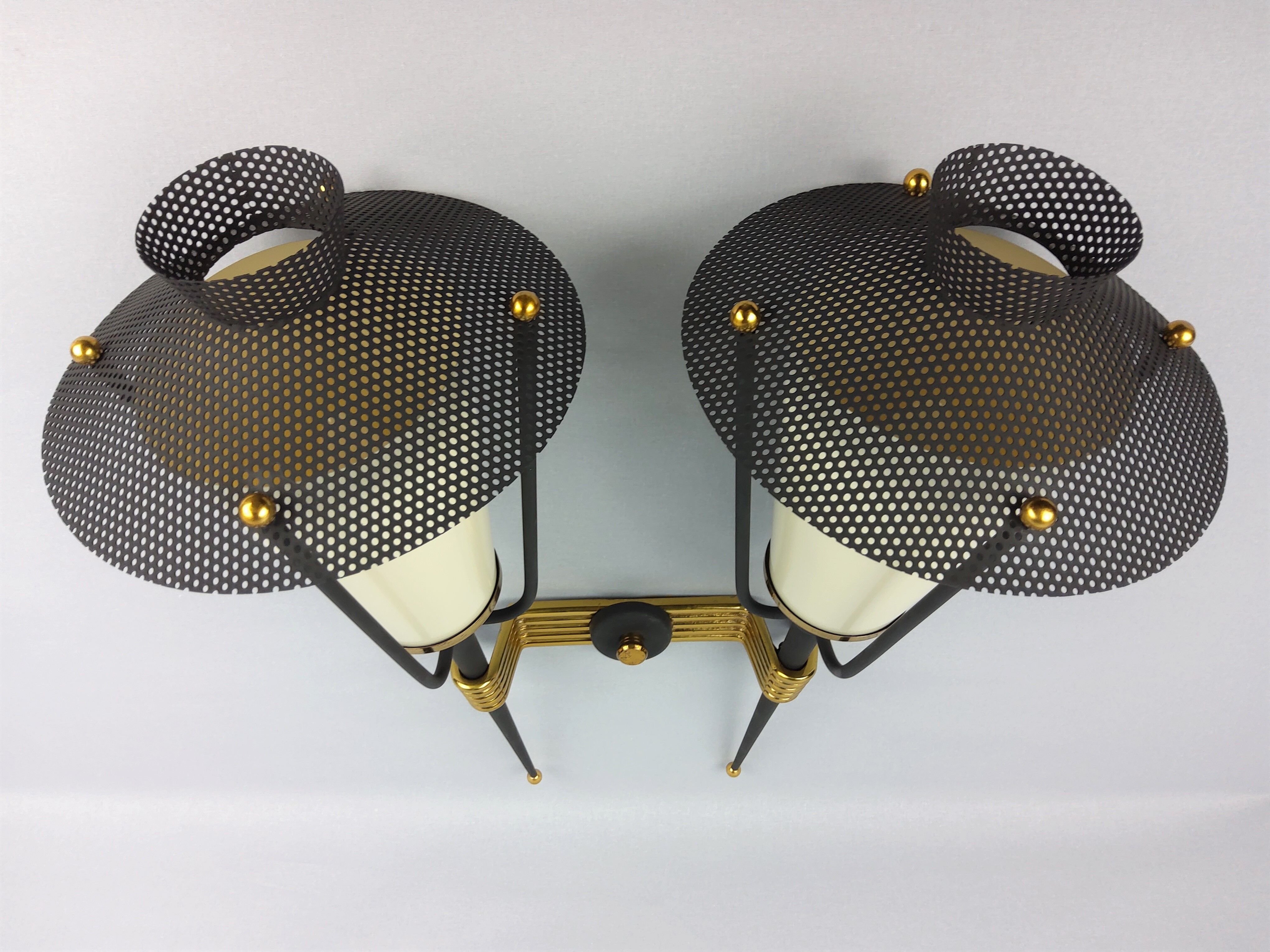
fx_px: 954
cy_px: 476
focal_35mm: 26
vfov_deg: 53.1
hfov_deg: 67.3
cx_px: 635
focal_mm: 3.08
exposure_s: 1/50
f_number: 2
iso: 40
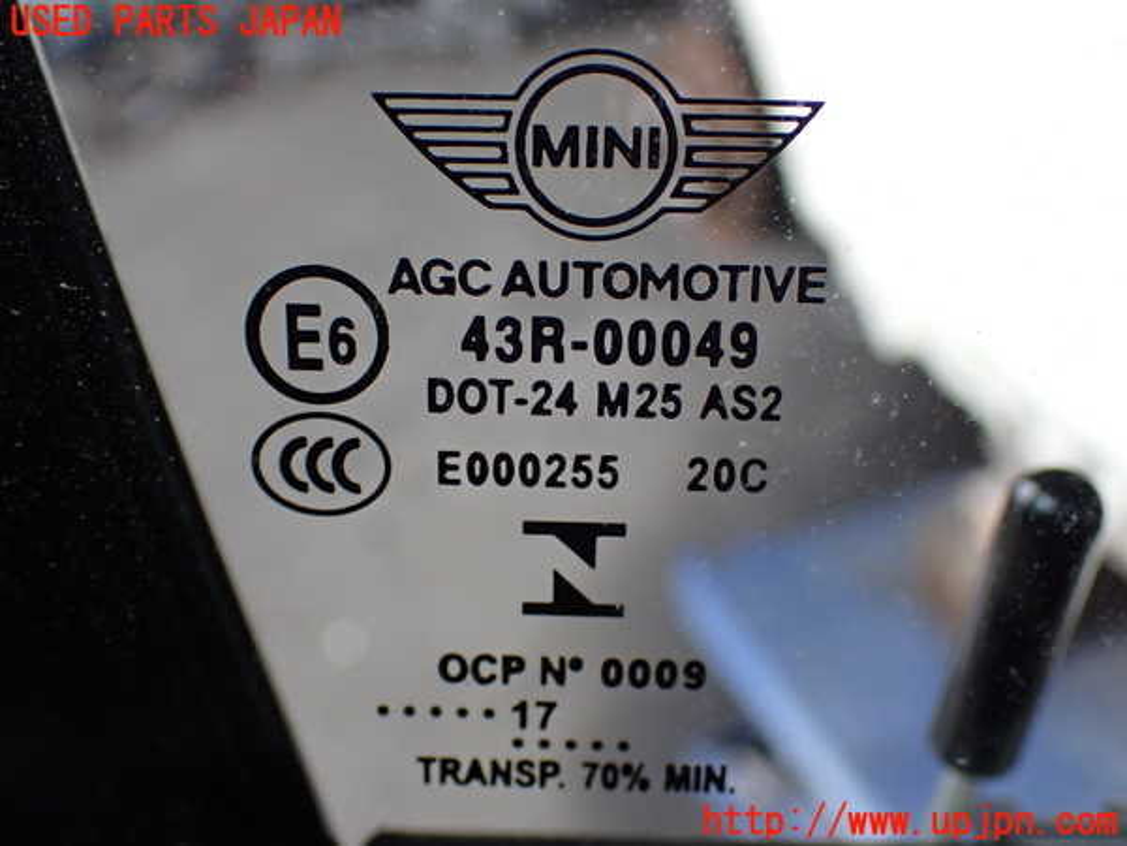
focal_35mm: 47
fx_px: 1530
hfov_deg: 40.4
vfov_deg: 30.9
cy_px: 423
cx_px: 564
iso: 400
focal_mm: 8.4
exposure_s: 1/200
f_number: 3.1
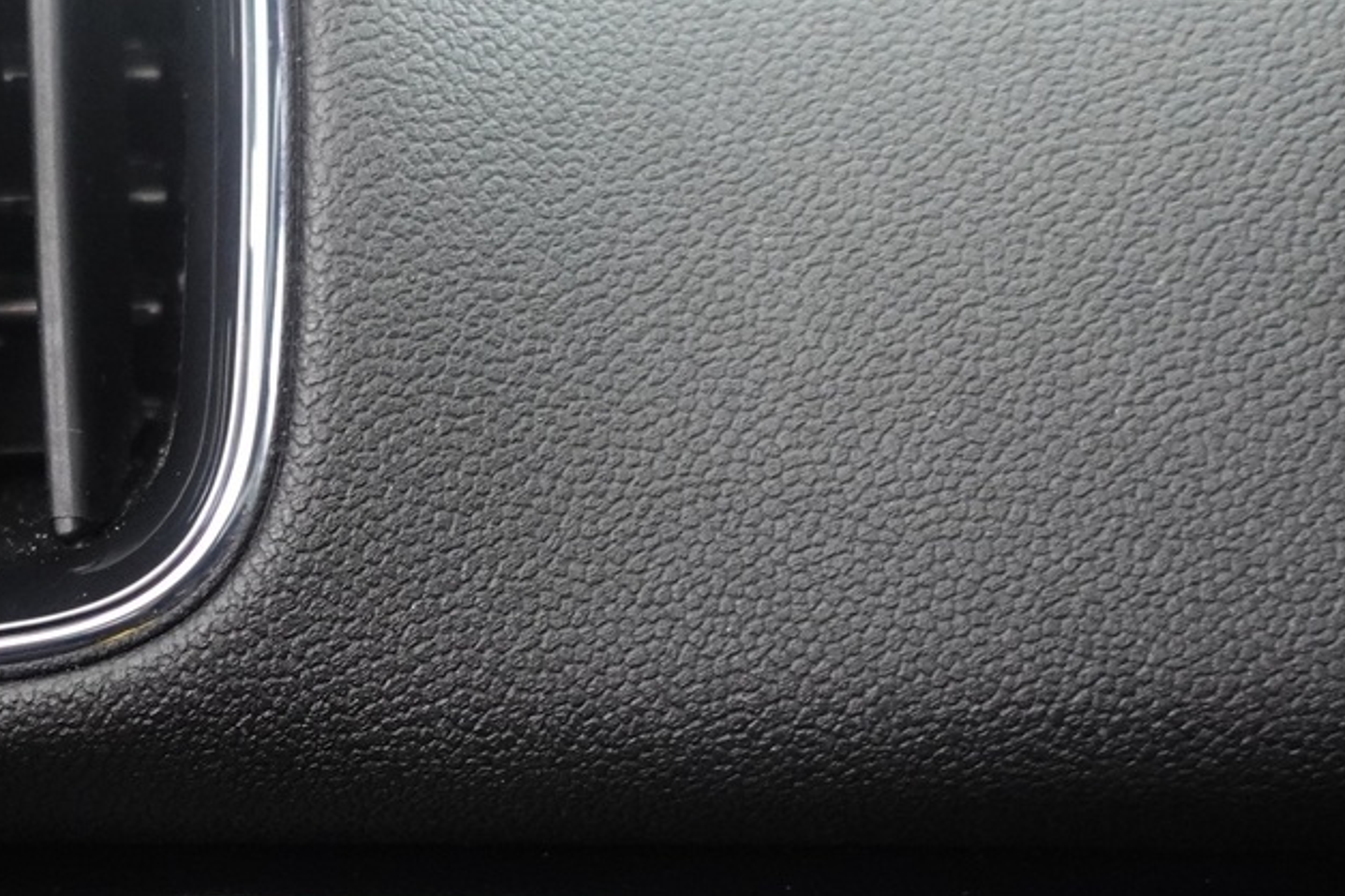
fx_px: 2316
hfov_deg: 31.2
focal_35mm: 62
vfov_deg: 21.7
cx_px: 197
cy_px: 675
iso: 1000
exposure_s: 1/8
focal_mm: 9.4
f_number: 1.8
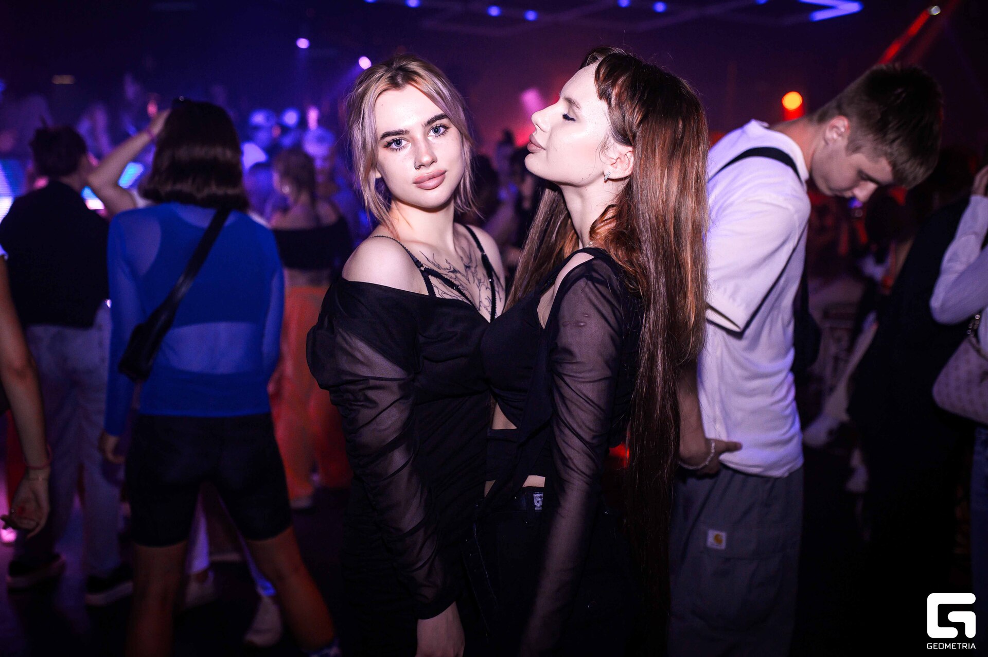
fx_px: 960
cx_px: 494
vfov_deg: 37.8
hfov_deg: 54.5
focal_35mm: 35
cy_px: 328
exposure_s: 1/160
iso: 640
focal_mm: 35
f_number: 2.5
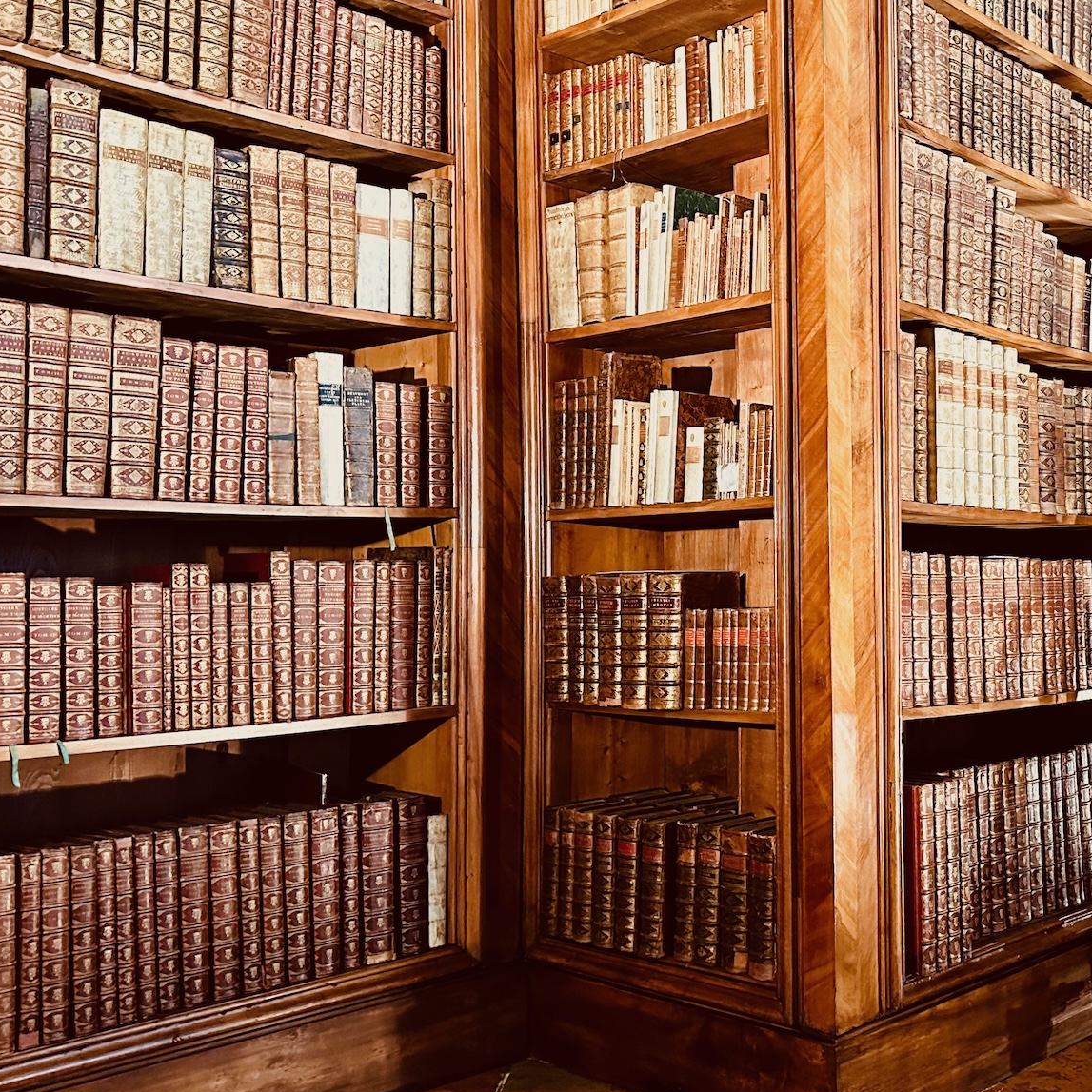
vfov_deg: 44.9
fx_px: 1321
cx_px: 886
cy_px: 530
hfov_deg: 42.7
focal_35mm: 37
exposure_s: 1/35
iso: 800
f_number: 1.78
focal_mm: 6.86
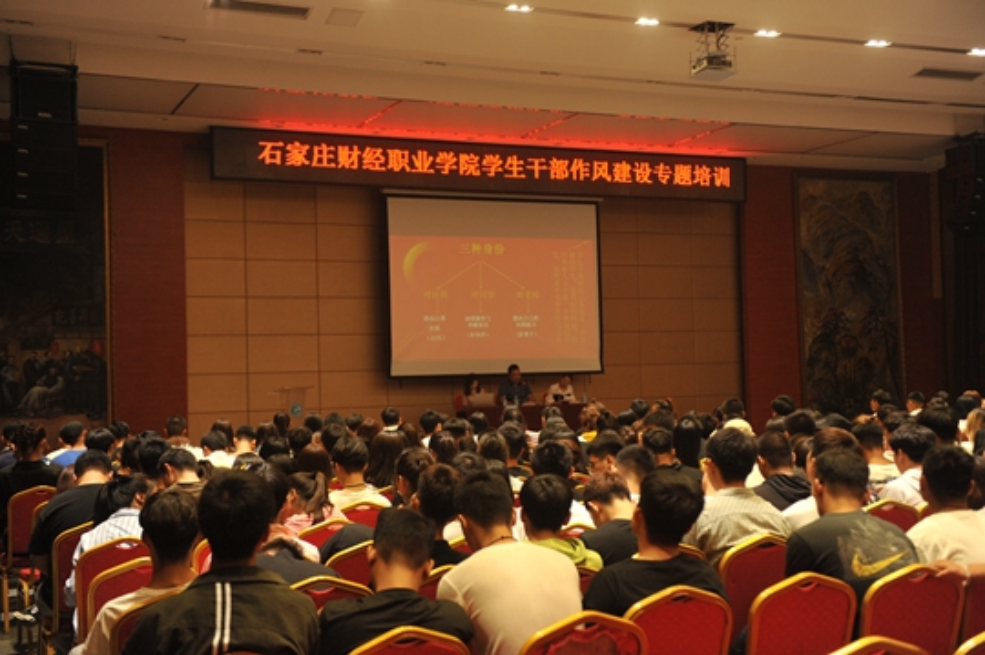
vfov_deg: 28.0
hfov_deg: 41.1
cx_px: 492
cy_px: 328
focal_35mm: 48
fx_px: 1312
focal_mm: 48
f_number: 3.2
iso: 1600
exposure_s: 1/200
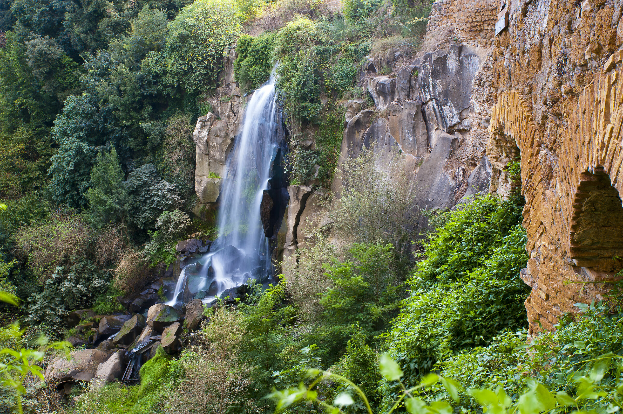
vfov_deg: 38.8
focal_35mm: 34
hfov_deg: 55.8
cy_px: 207
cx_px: 312
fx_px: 588
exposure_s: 1/5
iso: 200
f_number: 22
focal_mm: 34
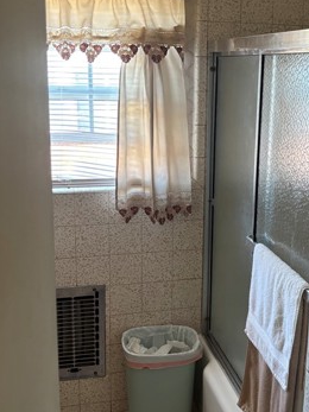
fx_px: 572
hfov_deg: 30.0
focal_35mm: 48
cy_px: 203
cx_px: 207
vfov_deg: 39.7
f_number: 1.6
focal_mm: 5.96
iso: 250
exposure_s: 1/60
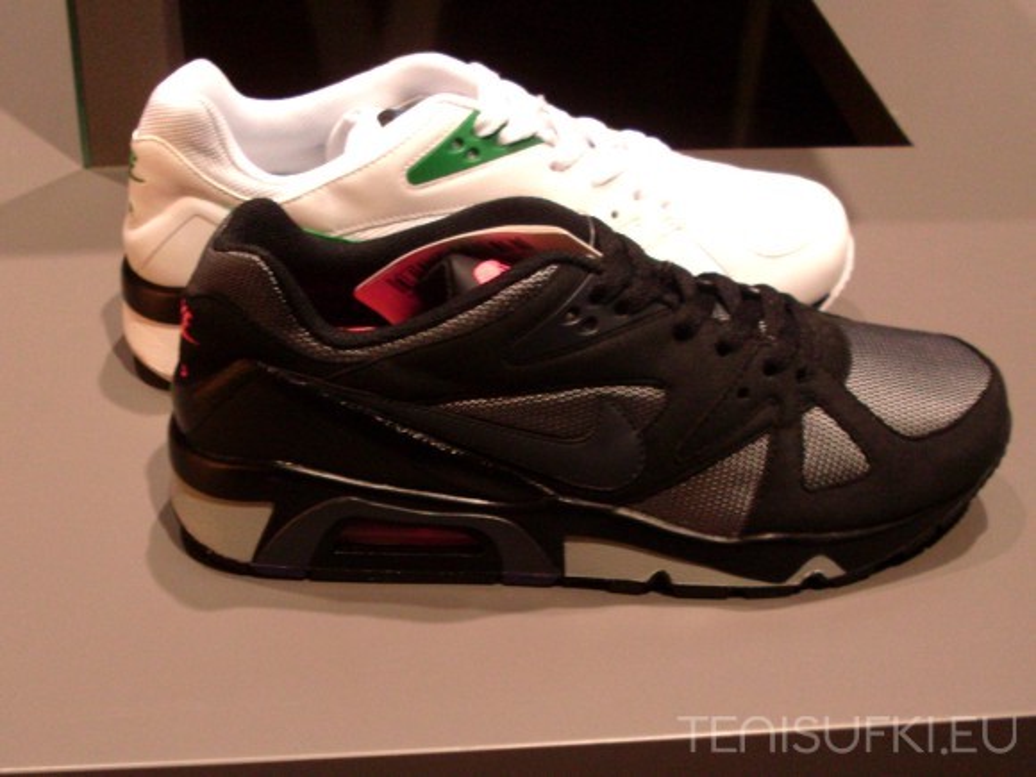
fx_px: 1137
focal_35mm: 38
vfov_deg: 37.7
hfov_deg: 49.0
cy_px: 388
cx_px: 518
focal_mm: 6.3
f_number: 2.8
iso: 100
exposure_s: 1/45
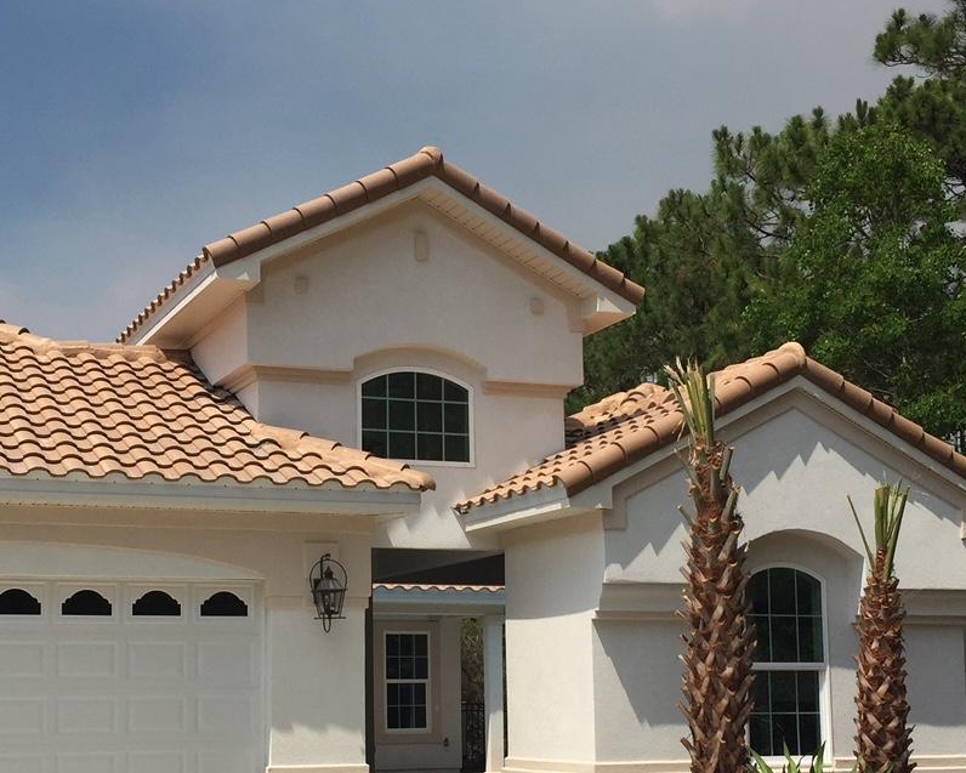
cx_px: 398
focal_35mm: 58
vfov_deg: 26.0
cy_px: 544
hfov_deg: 32.4
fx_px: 1658
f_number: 2.2
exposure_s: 1/3597
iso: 32
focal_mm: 4.15
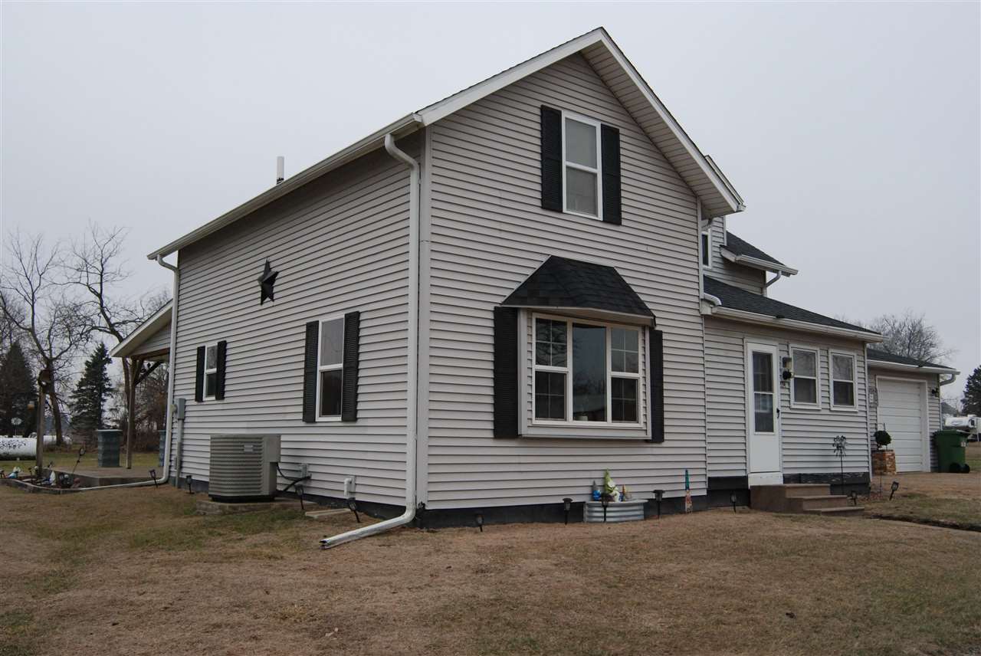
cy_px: 328
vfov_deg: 41.8
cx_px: 490
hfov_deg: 59.4
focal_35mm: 32
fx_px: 859
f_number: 8
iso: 800
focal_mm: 21
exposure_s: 1/250
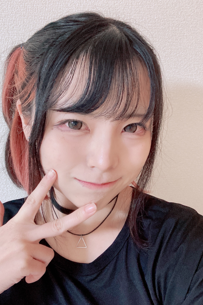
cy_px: 151
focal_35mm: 34
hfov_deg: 38.8
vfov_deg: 55.8
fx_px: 288
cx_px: 91
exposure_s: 1/49
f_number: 2.2
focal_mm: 2.87
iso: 320
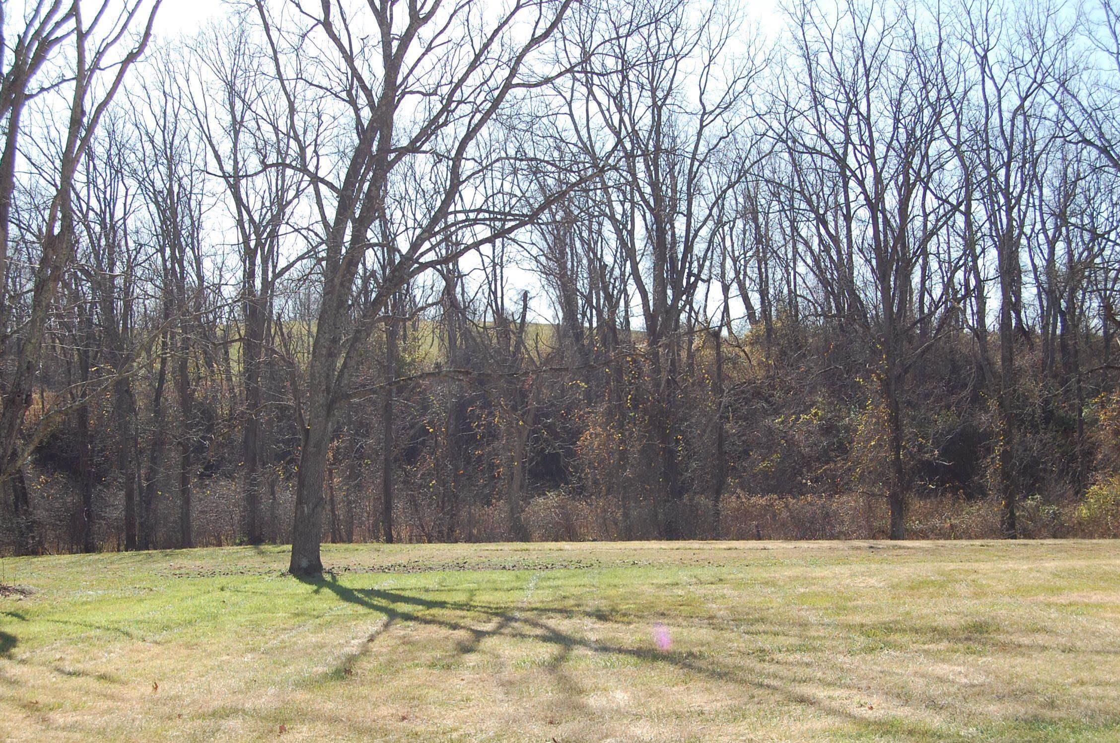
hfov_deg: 41.2
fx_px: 1491
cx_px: 560
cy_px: 372
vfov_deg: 28.0
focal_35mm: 48
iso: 200
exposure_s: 1/250
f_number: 8
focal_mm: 32
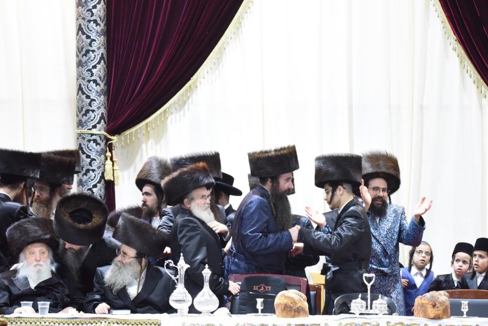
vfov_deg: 5.3
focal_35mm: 257
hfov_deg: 8.0
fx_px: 3484
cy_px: 176
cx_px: 267
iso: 4000
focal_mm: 220
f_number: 6.3
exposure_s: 1/80
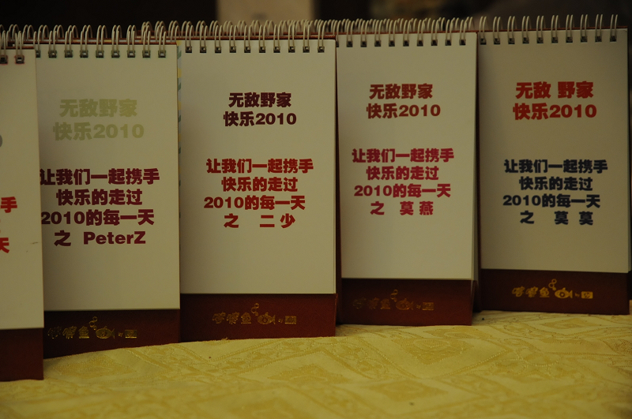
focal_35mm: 128
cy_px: 210
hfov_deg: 16.1
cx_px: 316
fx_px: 2235
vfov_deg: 10.7
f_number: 5.6
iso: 800
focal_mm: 85
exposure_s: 1/15
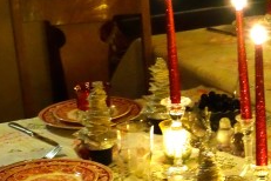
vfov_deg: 10.8
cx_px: 350
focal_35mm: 127
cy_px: 100
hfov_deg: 15.4
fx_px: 956
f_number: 3.2
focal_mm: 15.64
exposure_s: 1/20
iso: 1600
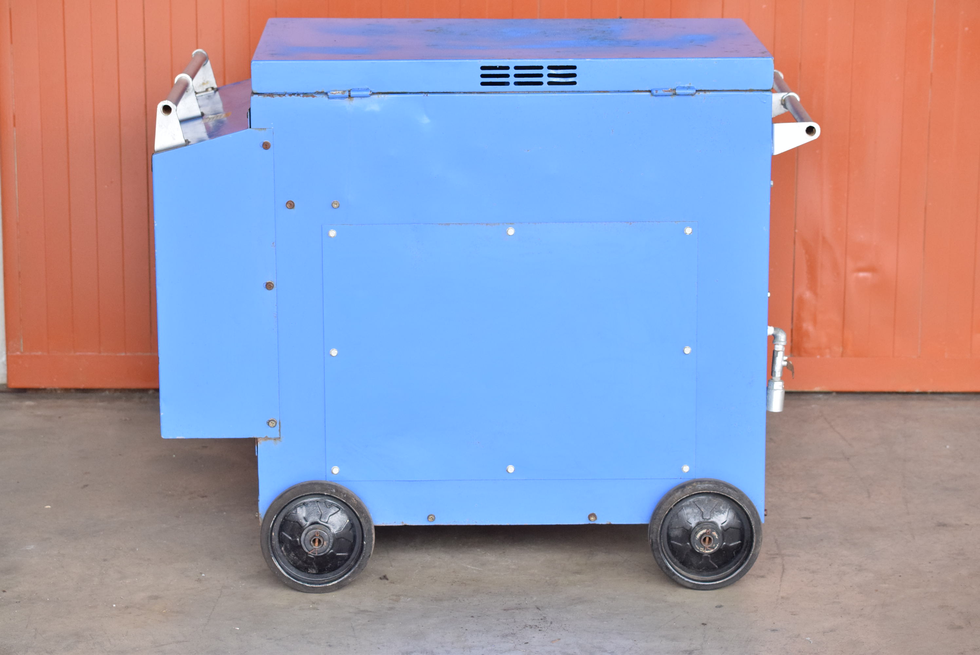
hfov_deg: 20.0
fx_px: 2779
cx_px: 490
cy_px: 328
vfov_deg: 13.4
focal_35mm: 102
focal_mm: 68
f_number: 6.3
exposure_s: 1/640
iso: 1250
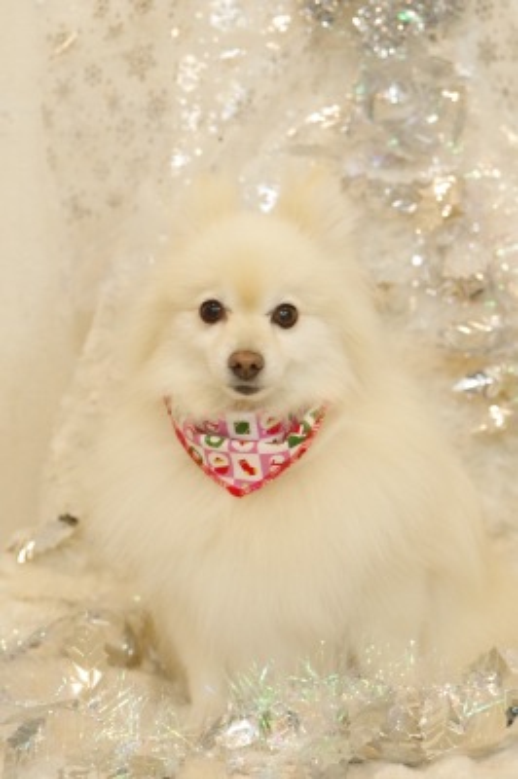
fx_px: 2032
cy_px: 390
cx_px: 259
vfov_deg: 21.7
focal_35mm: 94
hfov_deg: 14.5
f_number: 4.5
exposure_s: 1/100
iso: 3200
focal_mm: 63
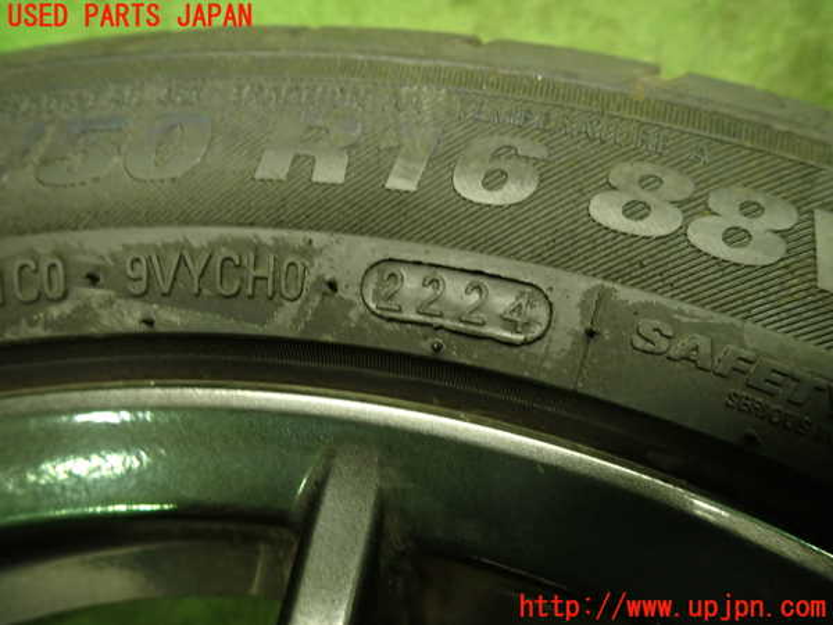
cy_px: 312
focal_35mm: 25
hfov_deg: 69.4
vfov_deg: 54.9
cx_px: 416
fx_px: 602
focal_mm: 4.5
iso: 320
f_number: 2
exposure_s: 1/30
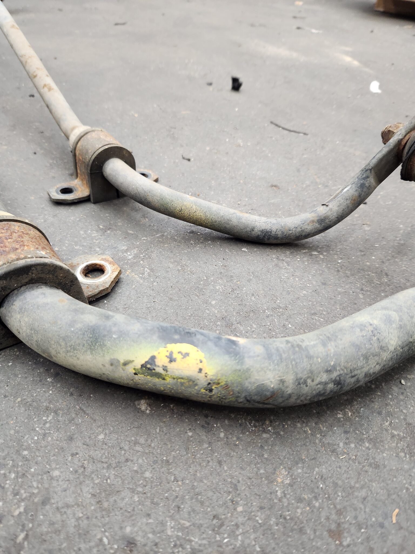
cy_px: 277
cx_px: 208
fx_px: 368
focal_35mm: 23
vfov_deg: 73.9
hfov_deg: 58.9
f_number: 1.8
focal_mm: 5.4
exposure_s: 1/120
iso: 250
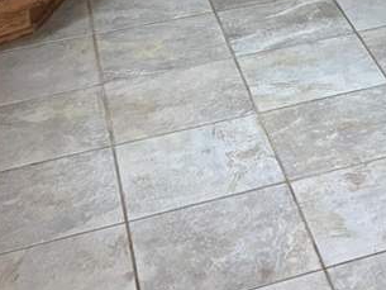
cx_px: 559
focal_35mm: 109
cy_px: -295
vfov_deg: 12.0
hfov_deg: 16.6
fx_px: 1216
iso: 500
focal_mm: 5.96
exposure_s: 1/60
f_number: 1.6
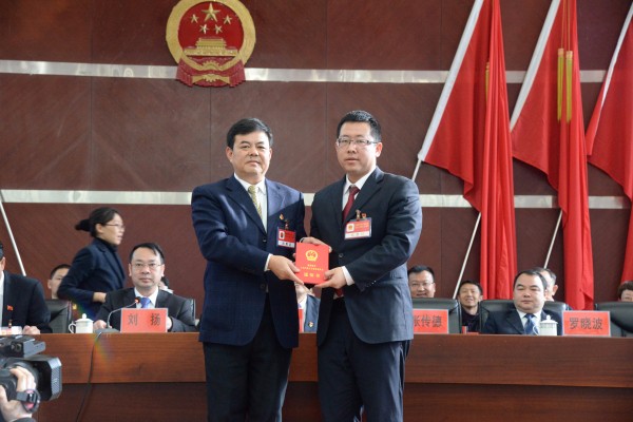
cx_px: 316
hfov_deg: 26.0
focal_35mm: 78
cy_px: 211
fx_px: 1371
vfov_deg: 17.5
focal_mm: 78
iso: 5000
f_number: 7.1
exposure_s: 1/80
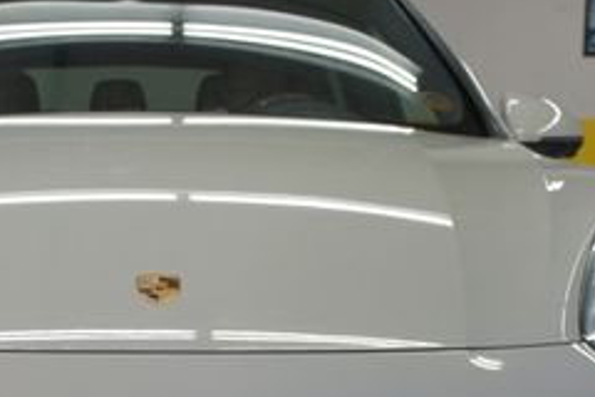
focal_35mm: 80
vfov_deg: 16.7
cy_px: 402
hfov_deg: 24.9
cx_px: 109
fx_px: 1322
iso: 200
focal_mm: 20
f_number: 5
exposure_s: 1/50
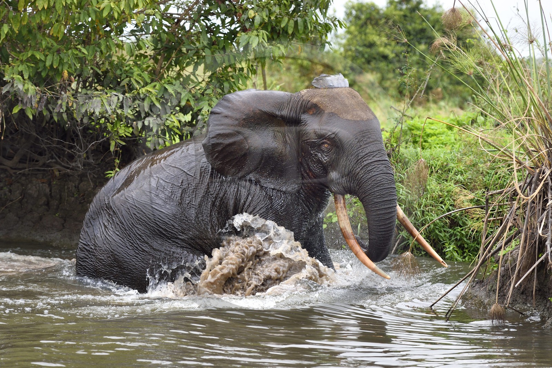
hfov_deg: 20.0
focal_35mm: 102
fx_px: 1564
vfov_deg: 13.4
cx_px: 276
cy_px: 184
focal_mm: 102
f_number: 4.5
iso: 800
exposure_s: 1/500
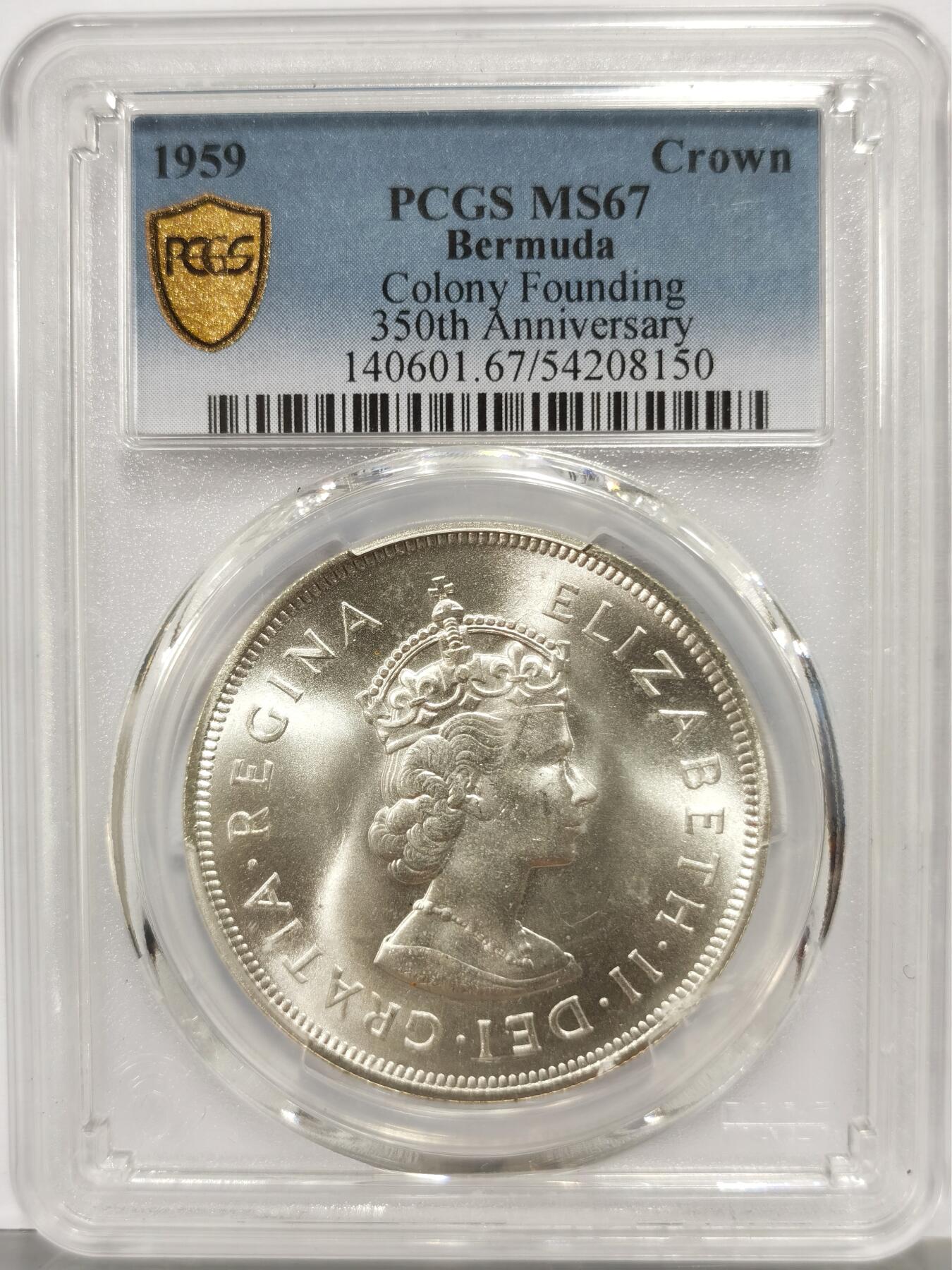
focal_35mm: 54
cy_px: 635
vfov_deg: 35.5
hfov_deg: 27.0
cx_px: 476
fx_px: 1980
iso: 125
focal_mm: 5.56
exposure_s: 1/100
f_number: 16
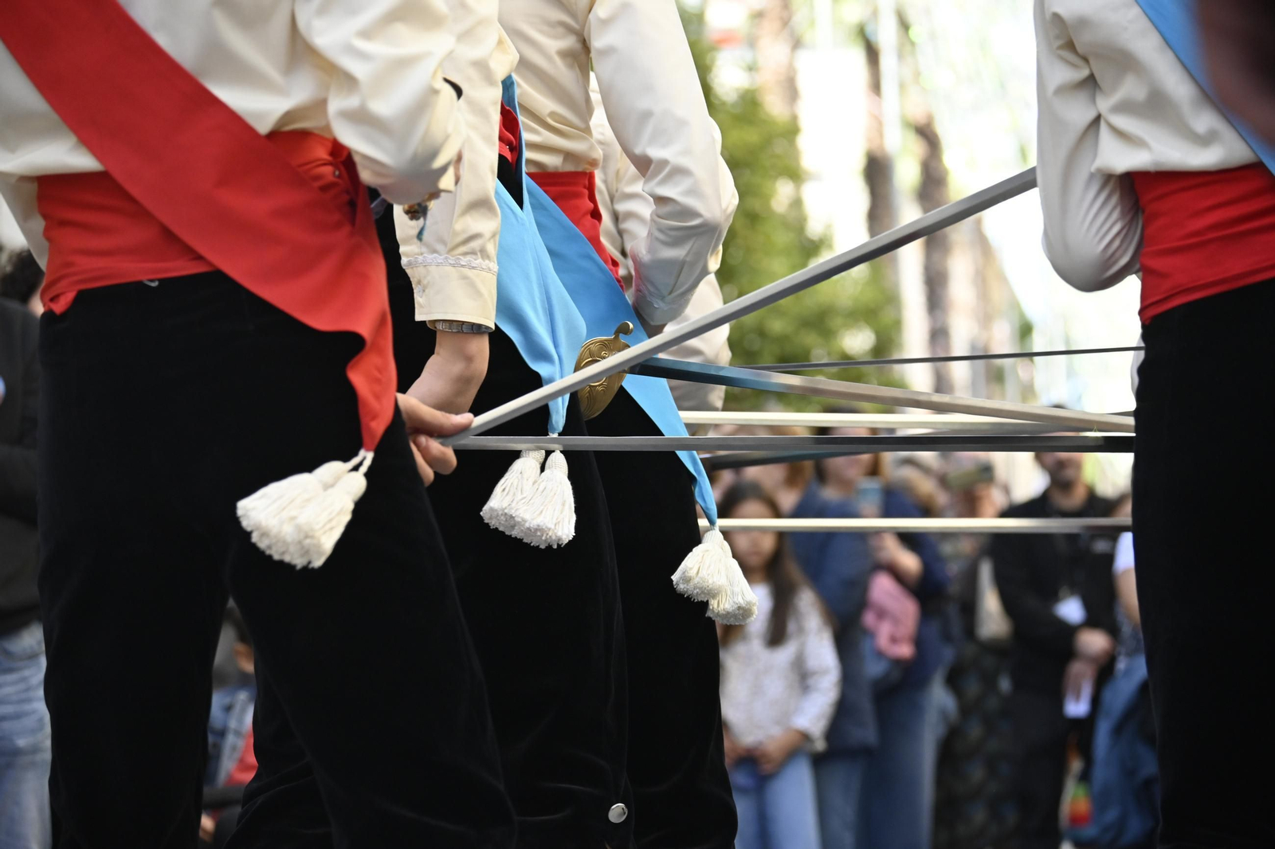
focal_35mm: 158
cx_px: 638
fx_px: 5577
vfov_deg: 8.7
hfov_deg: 13.0
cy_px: 424
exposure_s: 1/500
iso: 800
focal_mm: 105
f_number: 5.6
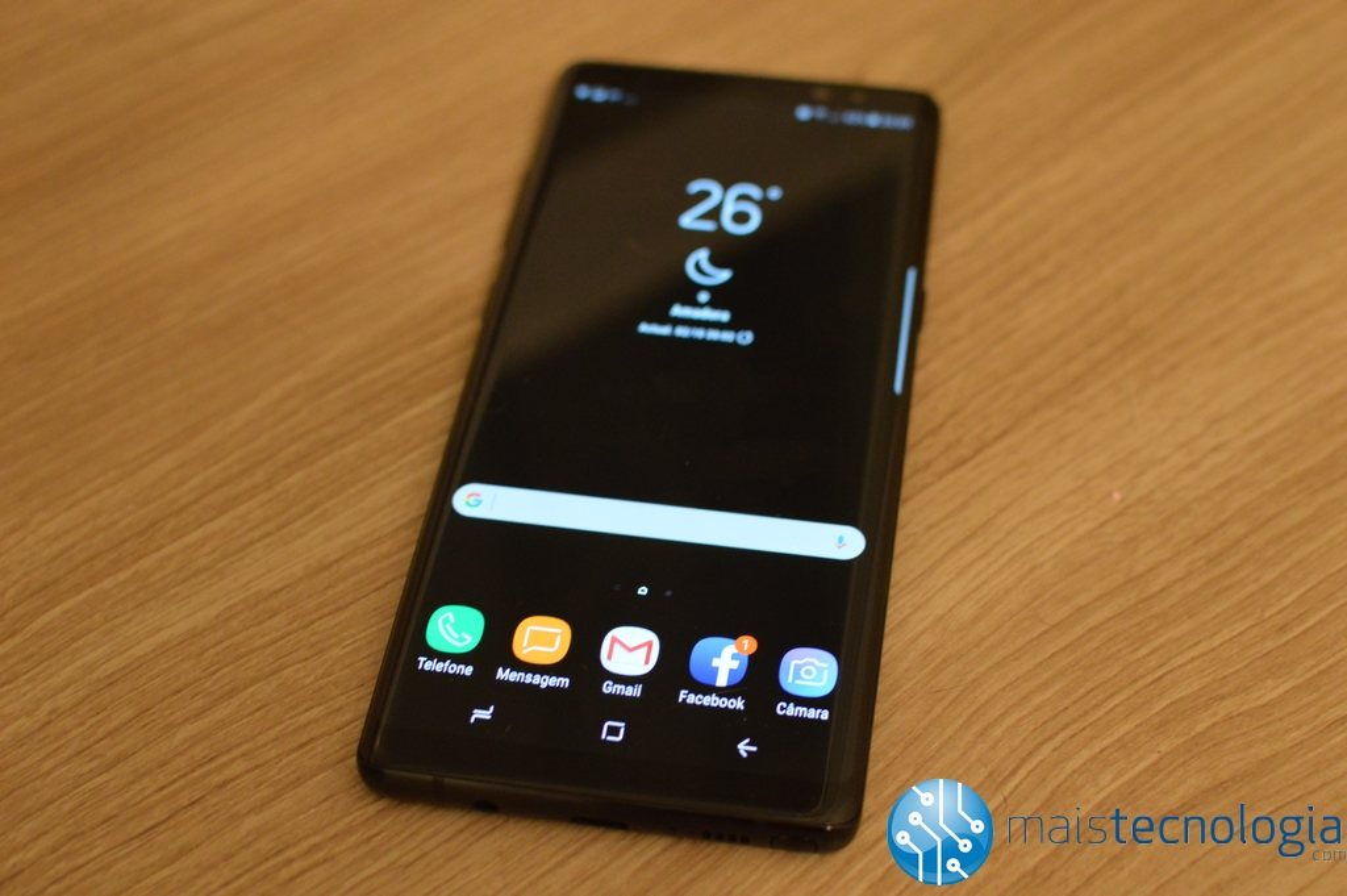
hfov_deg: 37.9
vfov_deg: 25.7
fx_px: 1963
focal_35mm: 52
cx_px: 674
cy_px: 448
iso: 1600
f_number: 3.5
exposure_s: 1/30
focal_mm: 35
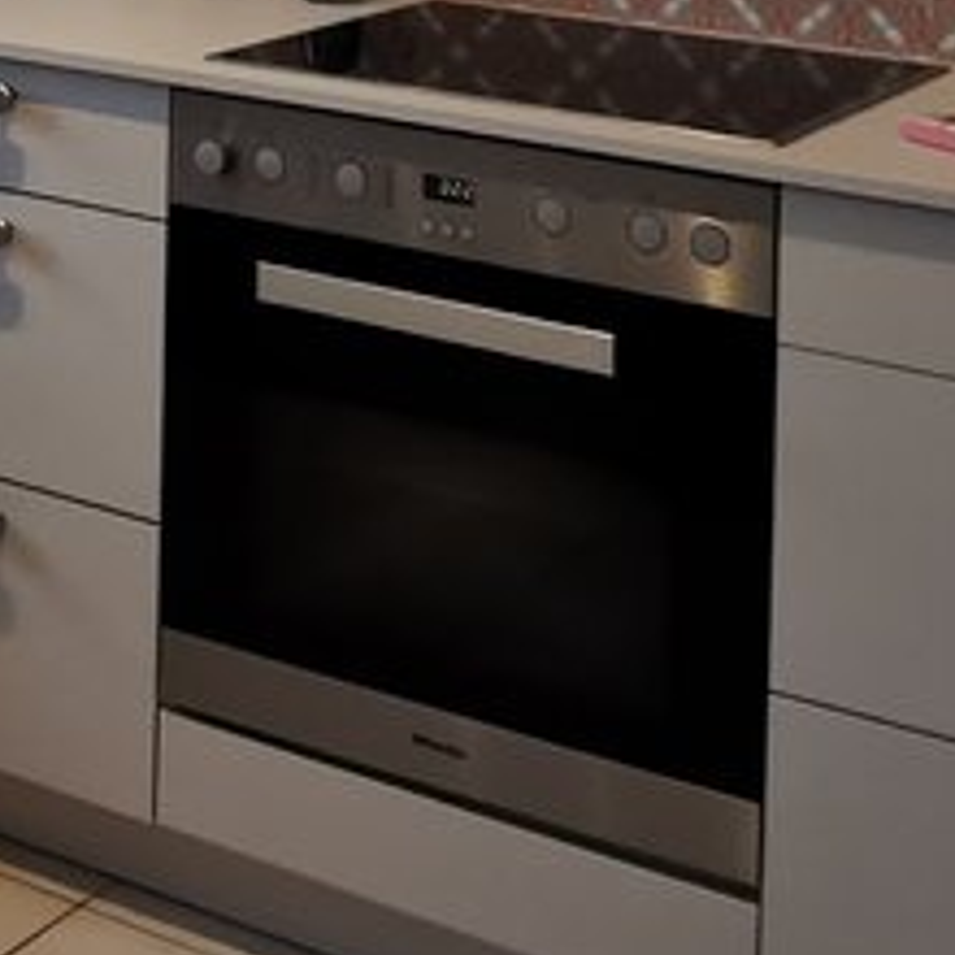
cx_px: 30
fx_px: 2559
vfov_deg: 18.8
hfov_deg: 20.5
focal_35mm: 82
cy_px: -443
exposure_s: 1/100
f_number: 2.2
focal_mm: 2.26
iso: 200
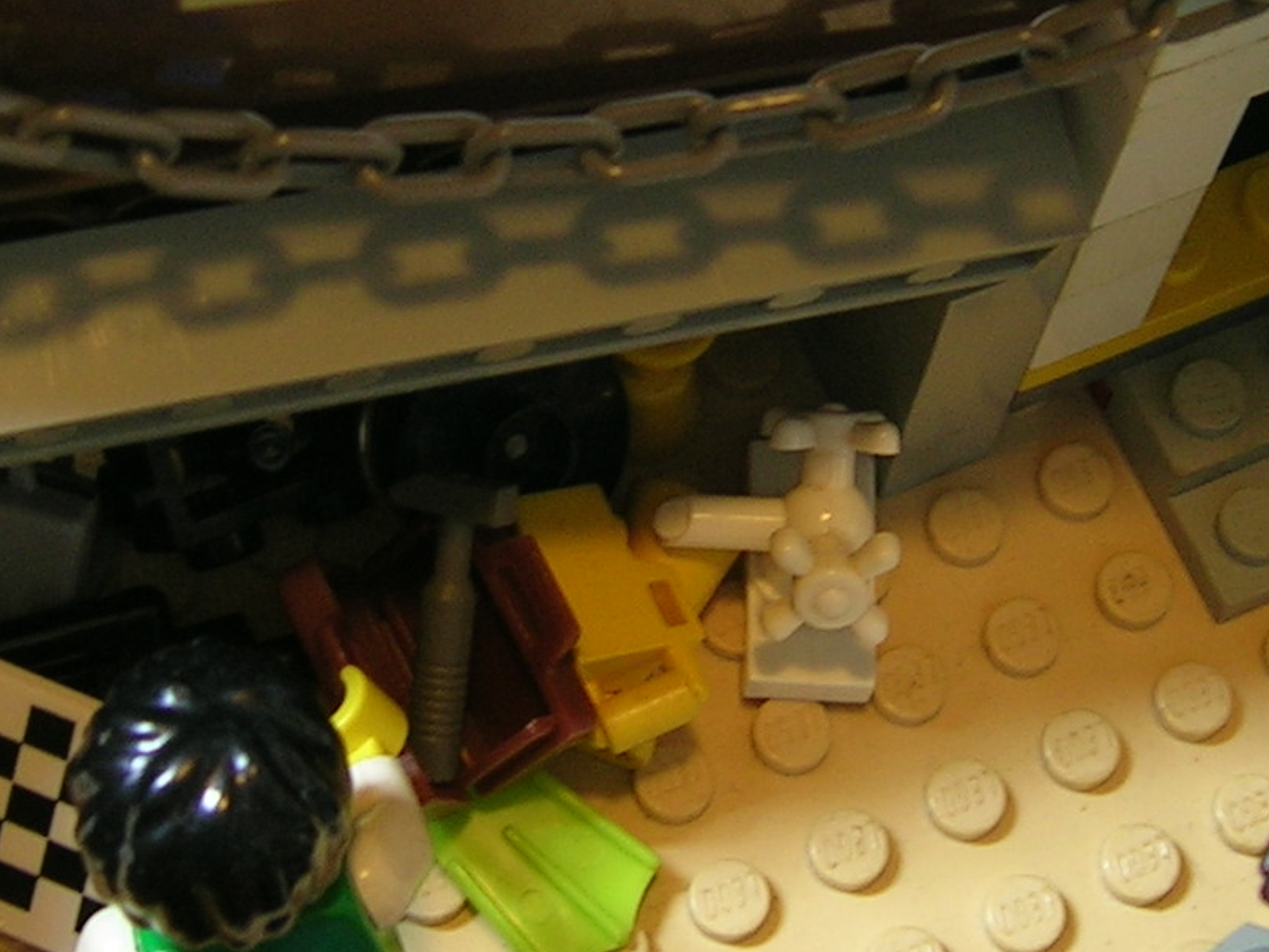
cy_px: 318
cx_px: 667
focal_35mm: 89
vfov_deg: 16.6
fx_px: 3263
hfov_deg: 22.0
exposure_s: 1/7
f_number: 2.8
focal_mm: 5.4
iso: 50
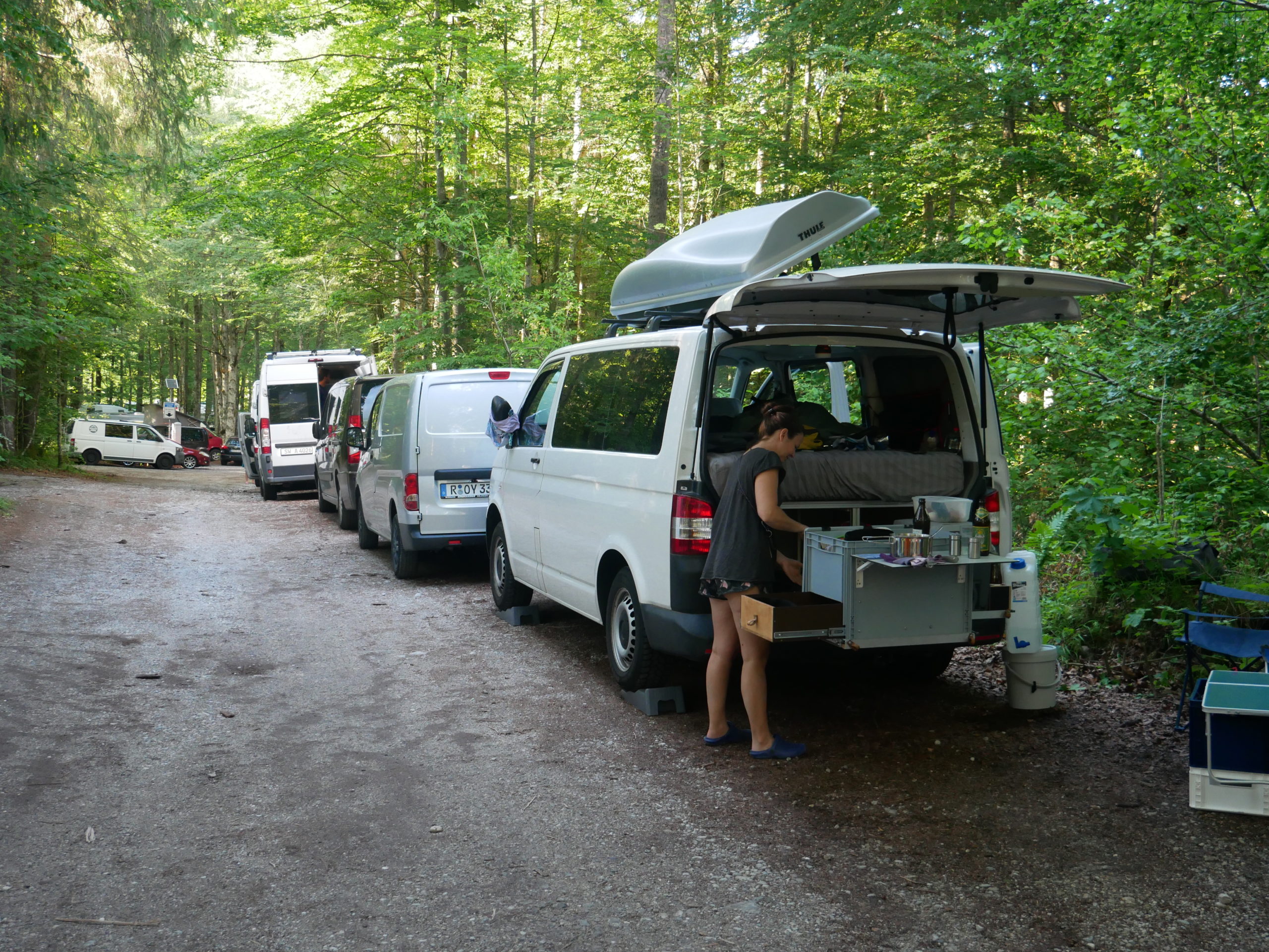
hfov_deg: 51.3
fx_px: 1320
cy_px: 476
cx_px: 634
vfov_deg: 39.7
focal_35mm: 36
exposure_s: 1/60
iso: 1000
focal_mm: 18
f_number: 3.9
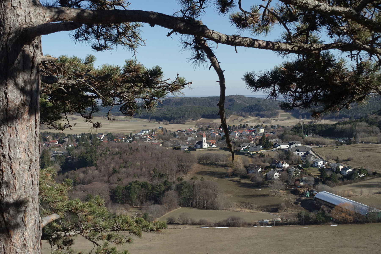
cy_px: 127
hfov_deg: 36.9
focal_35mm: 54
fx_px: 571
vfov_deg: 25.1
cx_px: 190
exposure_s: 1/250
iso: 125
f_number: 3.2
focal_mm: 19.86
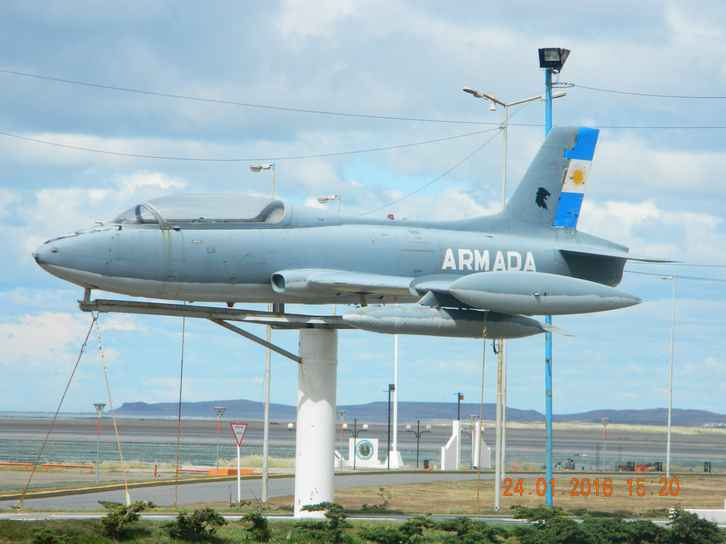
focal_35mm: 221
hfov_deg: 9.0
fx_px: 4635
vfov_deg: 6.7
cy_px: 272
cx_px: 363
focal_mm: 39.7
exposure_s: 1/640
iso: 80
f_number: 5.4
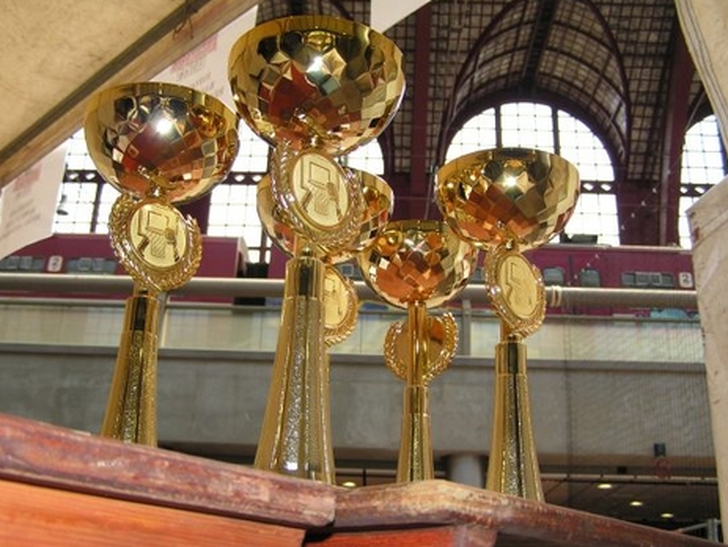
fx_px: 863
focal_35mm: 41
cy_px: 282
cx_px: 354
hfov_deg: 45.7
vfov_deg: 35.2
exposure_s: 1/100
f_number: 2.8
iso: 50
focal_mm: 6.3
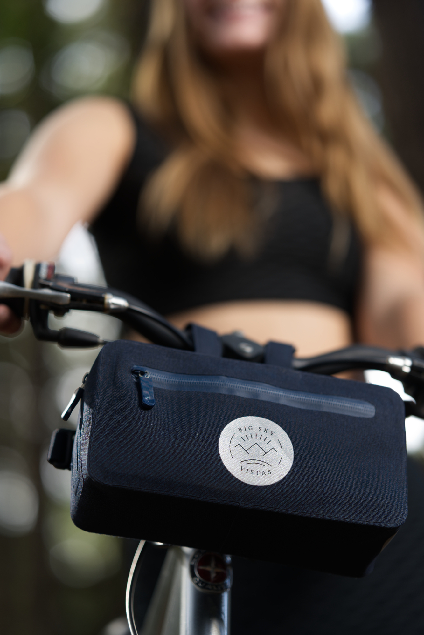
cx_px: 212
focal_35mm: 85
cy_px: 318
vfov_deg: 23.9
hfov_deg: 16.1
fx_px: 1502
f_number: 1.8
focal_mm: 85
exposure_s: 1/200
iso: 50
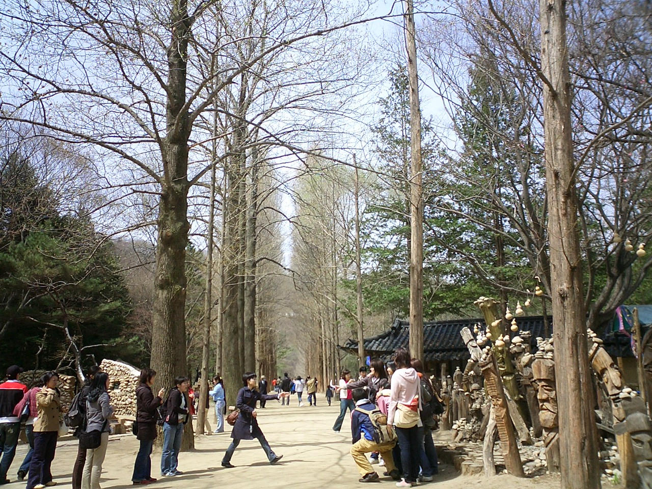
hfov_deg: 50.1
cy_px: 244
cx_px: 326
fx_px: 697
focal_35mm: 37
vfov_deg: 38.7
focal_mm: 5.6
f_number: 3.5
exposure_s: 1/500
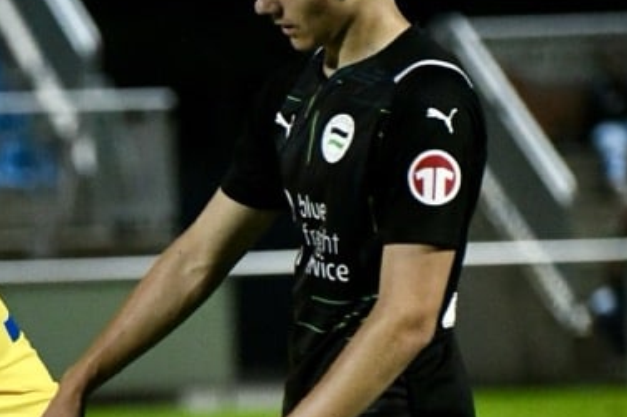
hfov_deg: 4.2
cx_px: -138
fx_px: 8565
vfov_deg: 2.8
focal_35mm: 492
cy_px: 498
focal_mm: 145
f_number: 2.8
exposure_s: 1/1600
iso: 8000
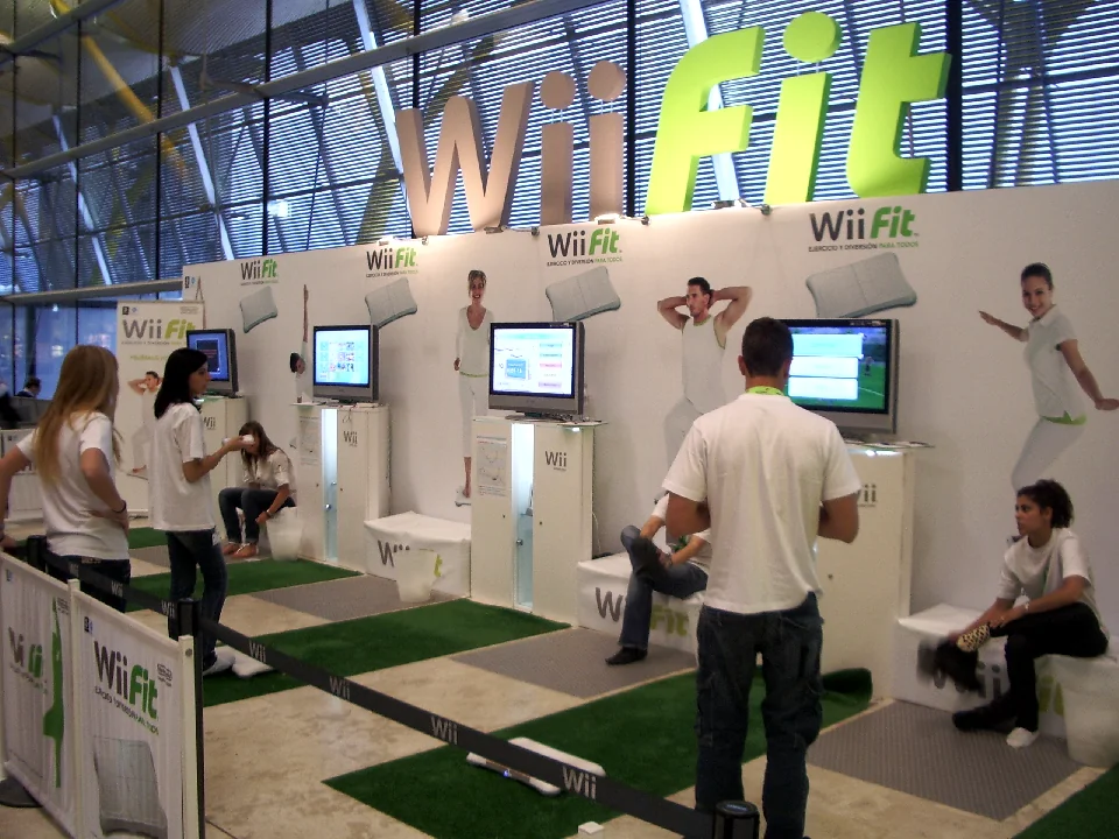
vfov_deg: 40.7
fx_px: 1131
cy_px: 420
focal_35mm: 35
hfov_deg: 52.6
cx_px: 560
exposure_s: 1/15
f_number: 2.6
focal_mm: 5.8
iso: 100
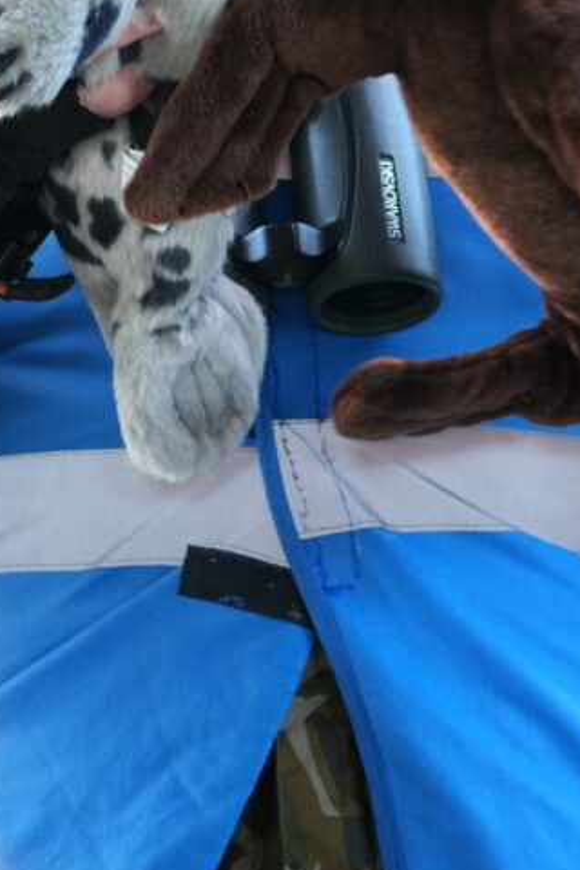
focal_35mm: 224
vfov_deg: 9.1
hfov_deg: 6.1
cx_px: 258
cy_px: -45
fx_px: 5413
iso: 800
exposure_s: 1/160
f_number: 4.5
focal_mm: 70
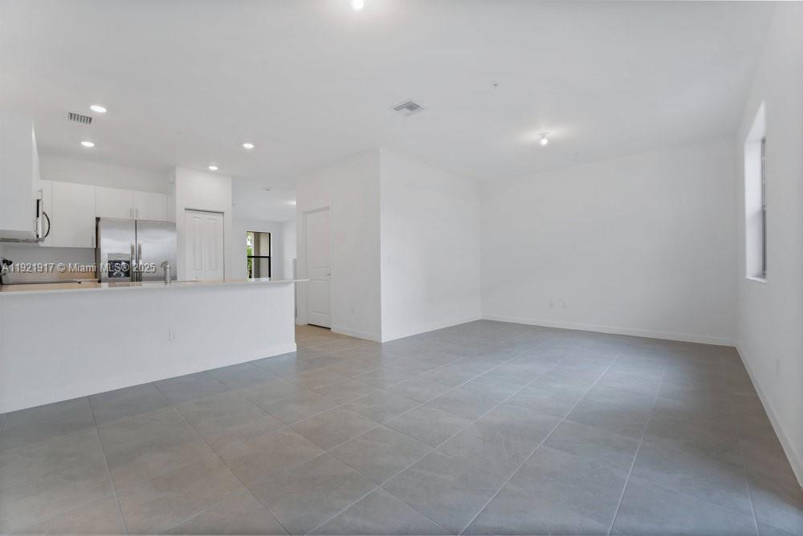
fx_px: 312
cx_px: 402
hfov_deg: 104.2
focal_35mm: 14
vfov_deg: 81.3
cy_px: 268
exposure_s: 1
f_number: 9
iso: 100
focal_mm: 14
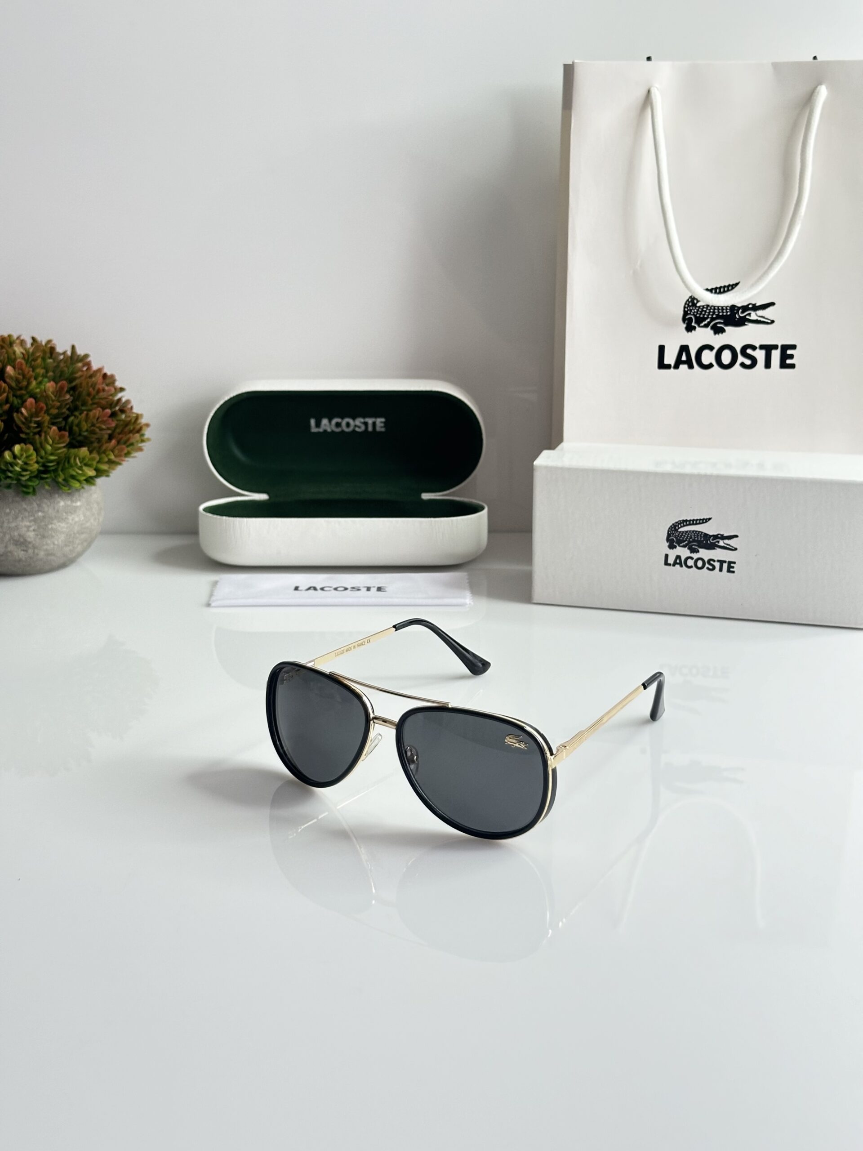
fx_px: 1596
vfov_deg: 39.7
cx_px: 432
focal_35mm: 48
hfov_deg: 30.3
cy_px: 576
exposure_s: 1/50
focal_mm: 6.86
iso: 125
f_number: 1.78
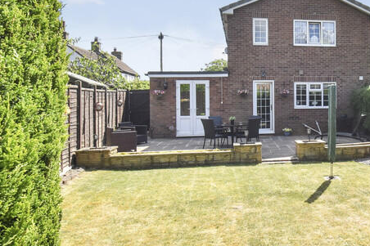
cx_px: 321
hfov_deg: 50.6
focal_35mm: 34
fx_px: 349
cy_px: 81
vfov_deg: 38.4
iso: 400
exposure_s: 1/800
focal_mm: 10
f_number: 8
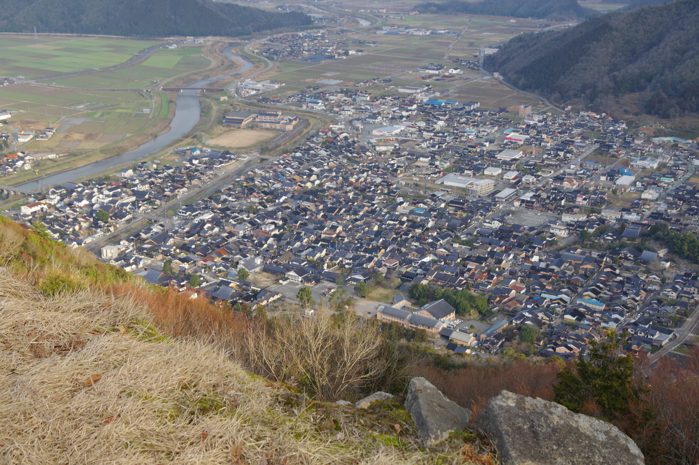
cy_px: 232
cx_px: 350
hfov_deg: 42.4
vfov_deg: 28.9
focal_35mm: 46
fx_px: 902
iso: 200
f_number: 7.1
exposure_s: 1/80
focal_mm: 31
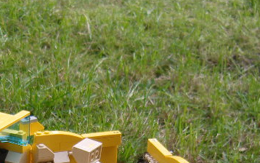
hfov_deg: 20.1
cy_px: 218
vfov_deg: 12.3
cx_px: 78
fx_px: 730
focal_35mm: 103
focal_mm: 7.3
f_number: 2.8
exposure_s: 1/100
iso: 100
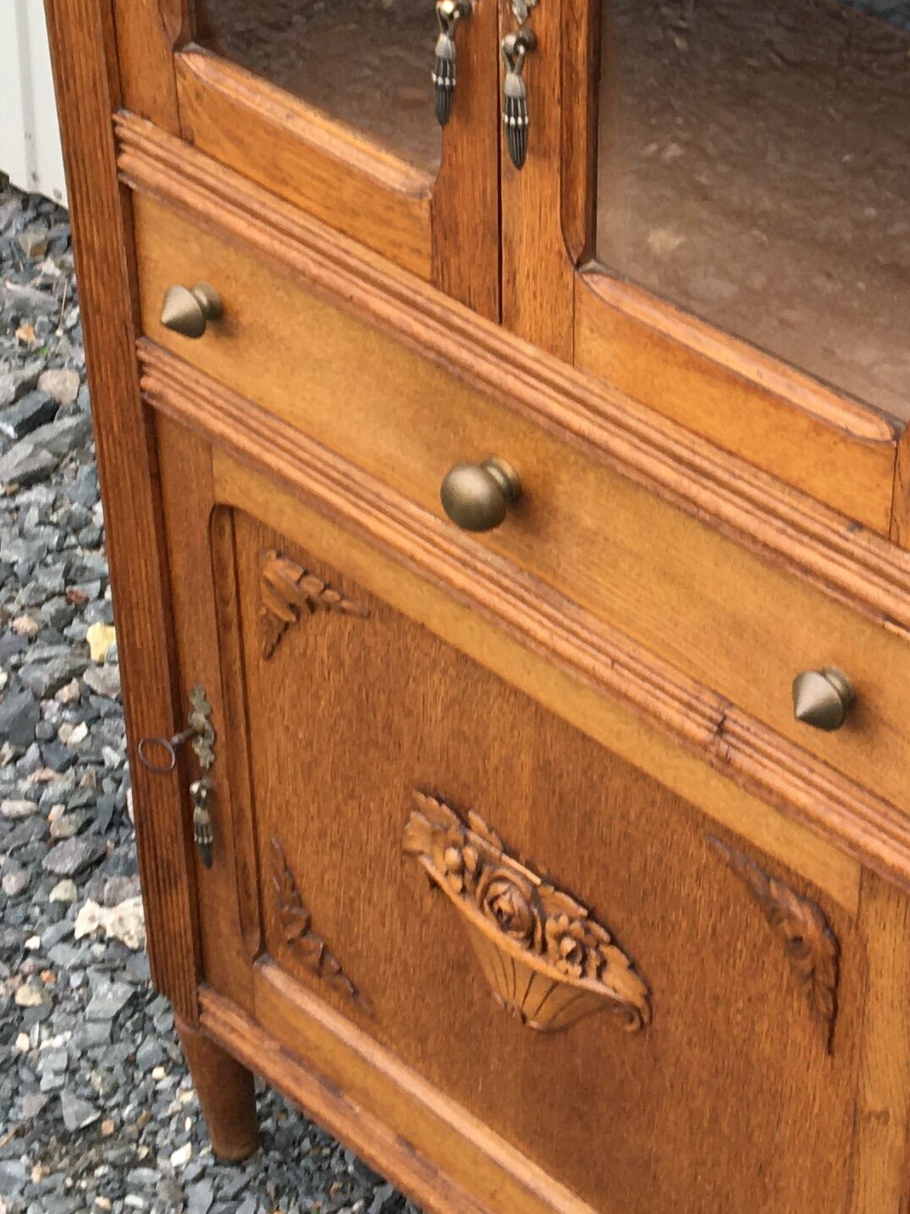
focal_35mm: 82
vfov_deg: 23.6
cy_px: 293
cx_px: 877
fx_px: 2875
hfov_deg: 17.6
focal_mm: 4.15
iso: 32
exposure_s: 1/50
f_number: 2.2
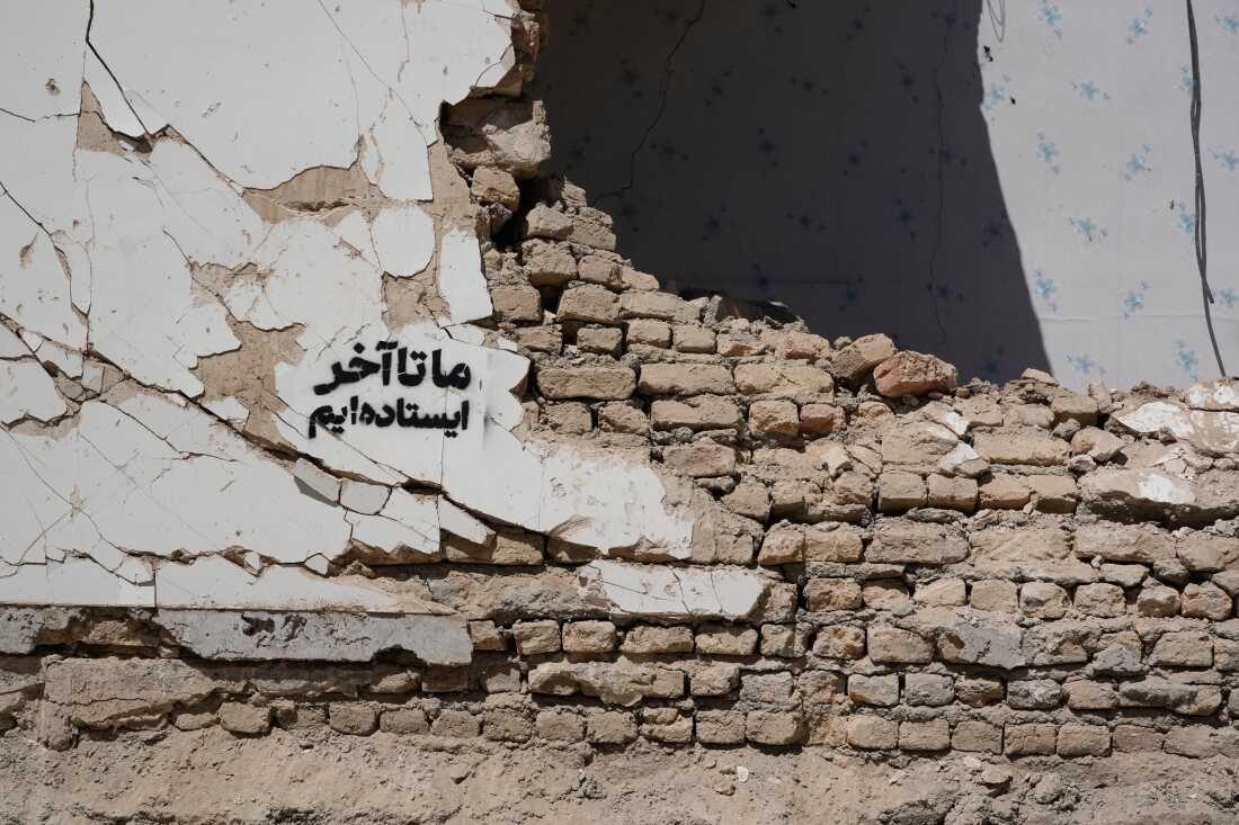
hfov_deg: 37.5
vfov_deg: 25.5
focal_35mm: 53
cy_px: 412
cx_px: 620
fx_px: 1824
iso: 800
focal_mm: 53
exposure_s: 1/6400
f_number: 7.1
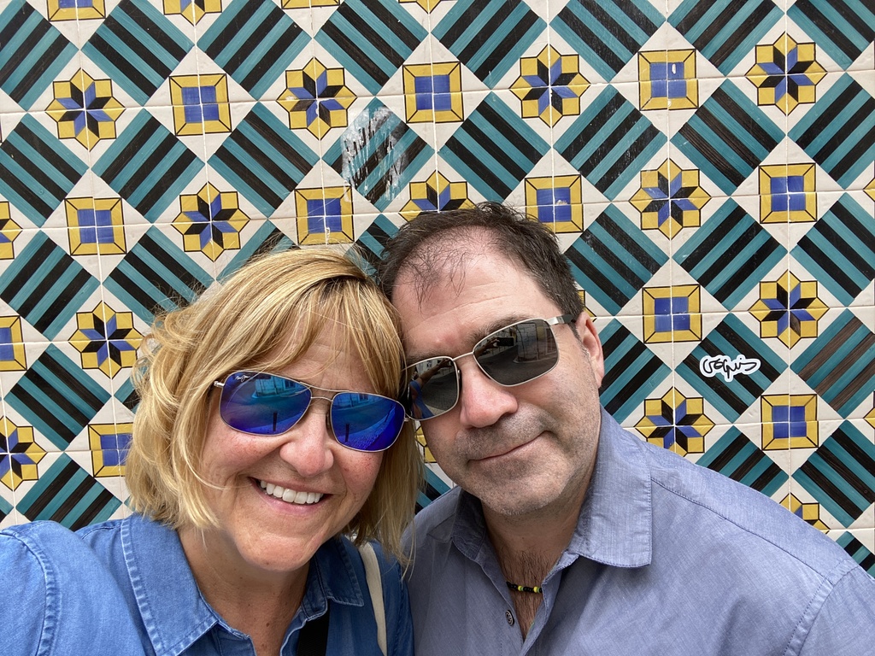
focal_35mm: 23
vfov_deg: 58.9
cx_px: 438
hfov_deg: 73.9
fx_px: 581
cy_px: 328
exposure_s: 1/122
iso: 25
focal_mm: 2.71
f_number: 2.2
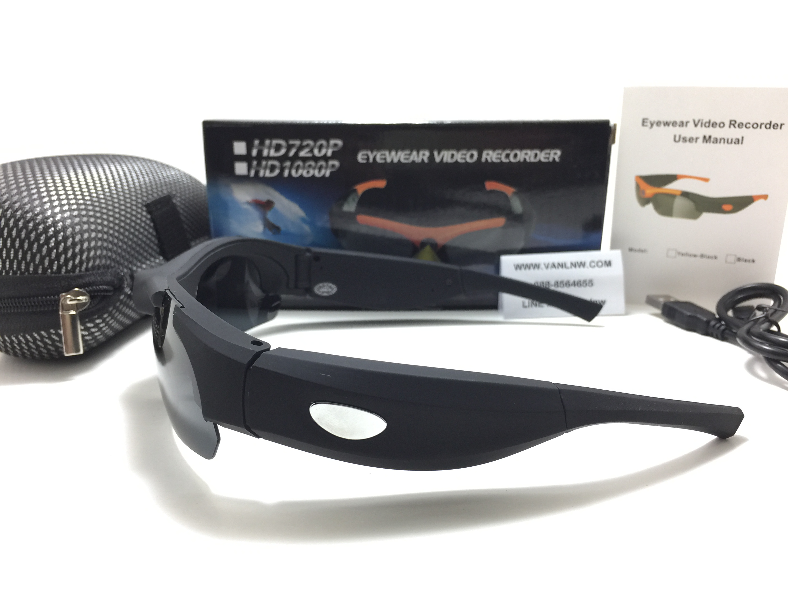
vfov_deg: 48.2
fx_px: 660
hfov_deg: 61.7
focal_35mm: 29
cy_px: 296
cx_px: 394
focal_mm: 4.15
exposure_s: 1/33
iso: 50
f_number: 2.2
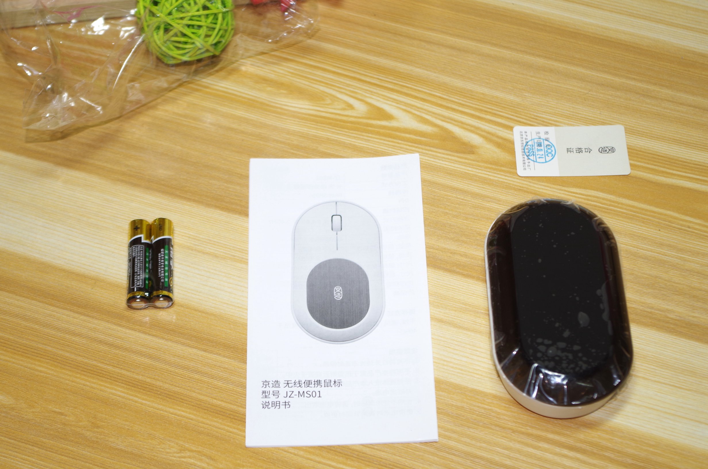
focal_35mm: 75
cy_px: 234
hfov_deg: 27.0
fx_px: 1472
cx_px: 354
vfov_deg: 18.1
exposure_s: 1/60
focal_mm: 50
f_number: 5.6
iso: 200
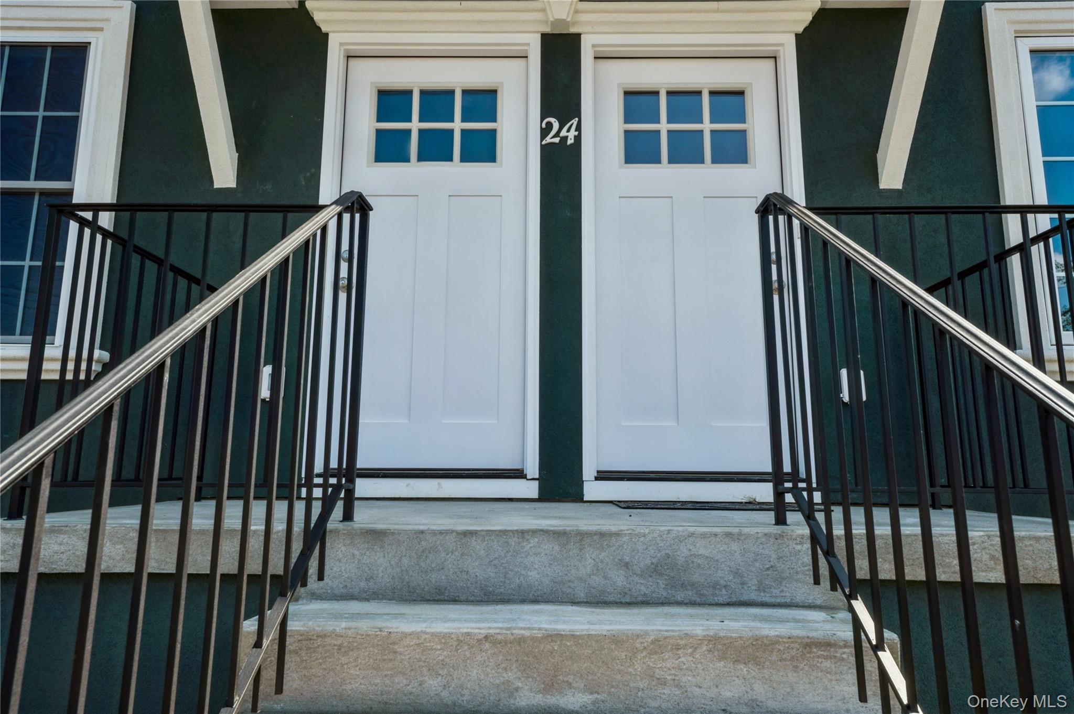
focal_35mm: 24
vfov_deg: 53.1
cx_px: 537
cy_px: 357
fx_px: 715
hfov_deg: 73.8
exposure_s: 1/320
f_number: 11
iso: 200
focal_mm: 24
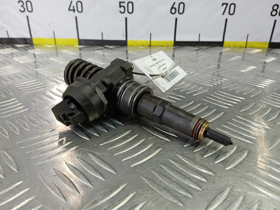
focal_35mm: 23
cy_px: 105
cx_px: 140
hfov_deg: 73.9
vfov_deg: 58.9
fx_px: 186
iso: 147
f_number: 1.6
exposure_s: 1/50
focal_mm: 4.11
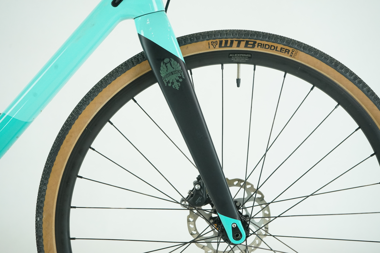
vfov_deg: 27.5
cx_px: 190
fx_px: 517
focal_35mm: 49
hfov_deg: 40.3
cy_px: 126
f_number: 7.1
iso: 2500
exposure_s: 1/200
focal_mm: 49
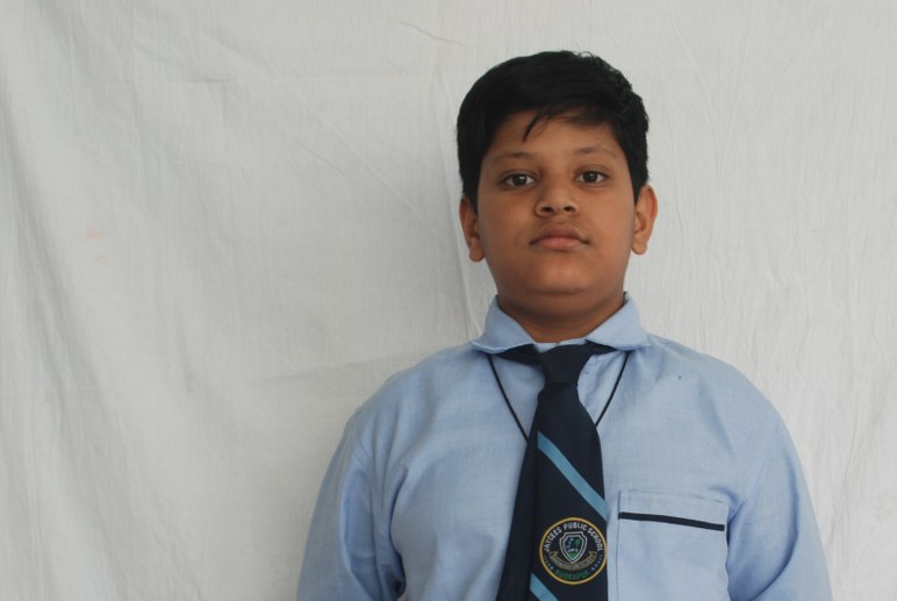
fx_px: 1622
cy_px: 457
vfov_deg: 20.8
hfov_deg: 30.8
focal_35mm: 65
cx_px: 575
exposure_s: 1/80
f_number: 4.5
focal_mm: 28
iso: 200
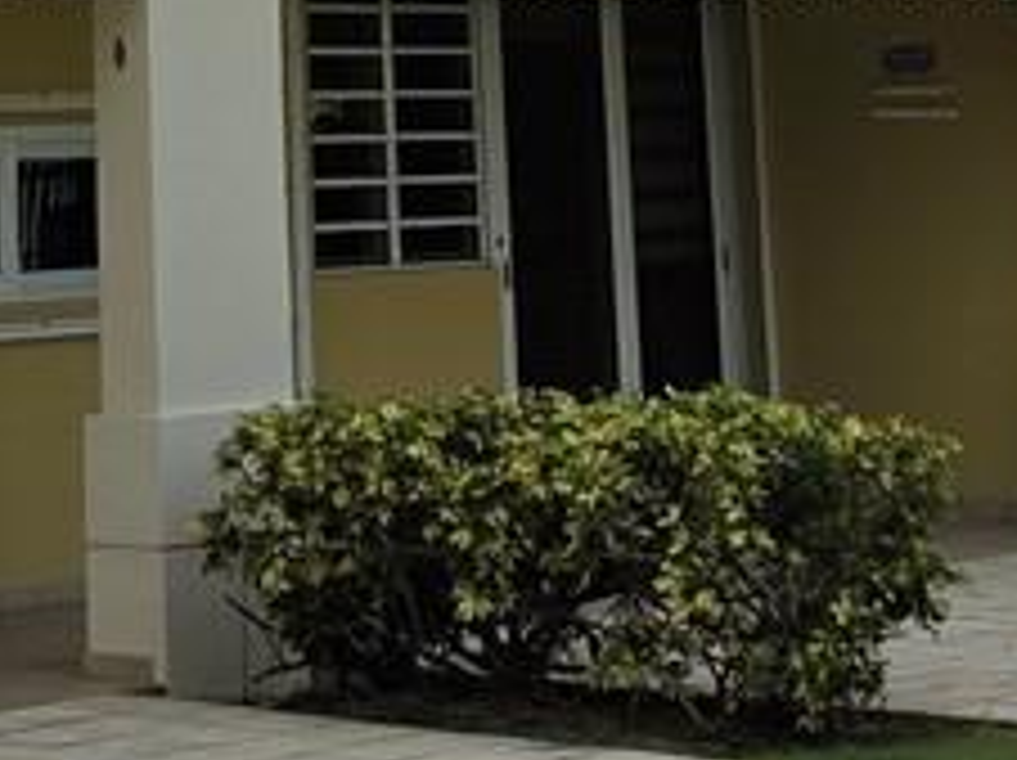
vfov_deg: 8.7
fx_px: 4784
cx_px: 135
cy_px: -702
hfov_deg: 12.1
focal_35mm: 163
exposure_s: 1/7944
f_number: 1.7
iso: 80
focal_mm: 6.3
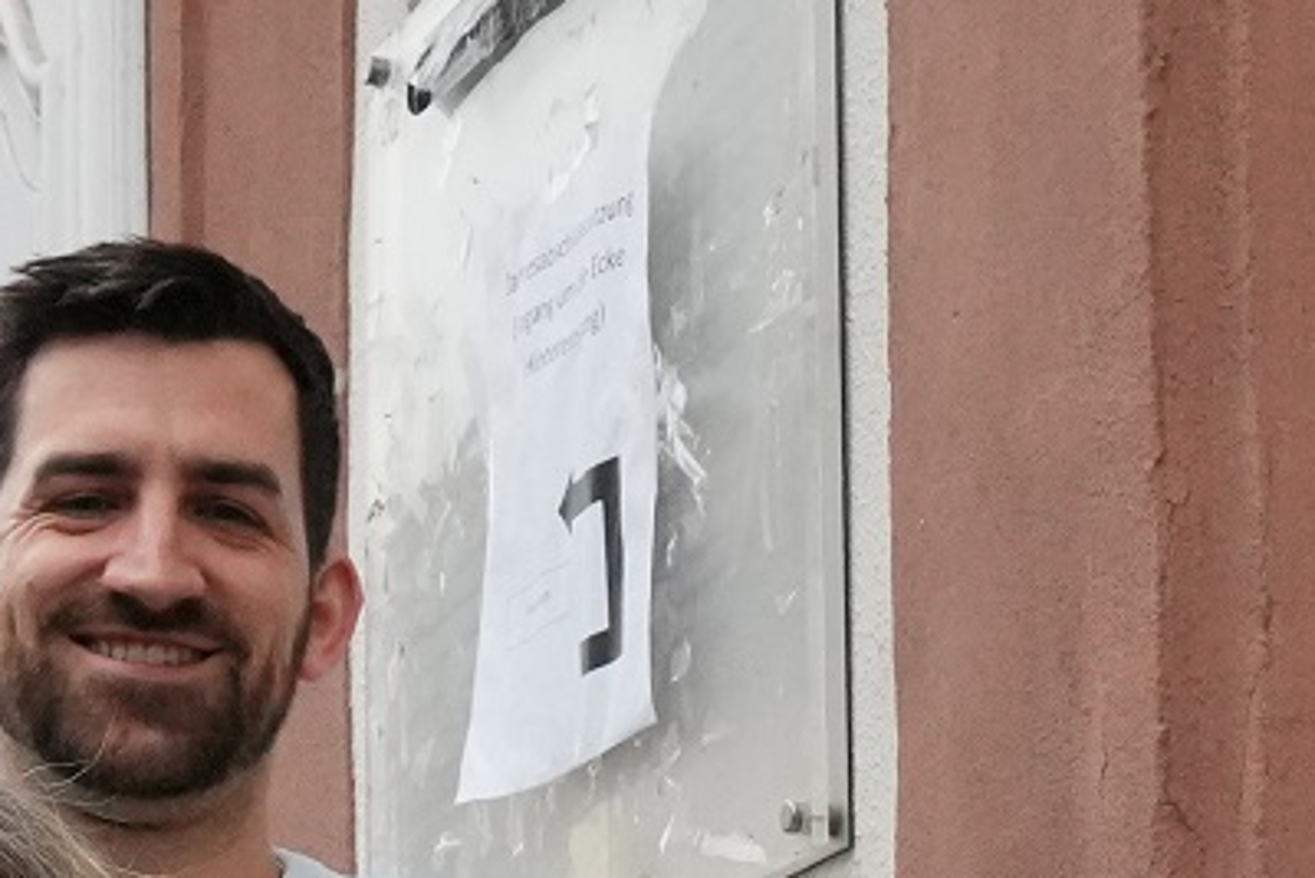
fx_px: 6851
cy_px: 1948
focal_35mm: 188
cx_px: 210
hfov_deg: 10.9
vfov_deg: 7.0
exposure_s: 1/320
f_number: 8
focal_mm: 25
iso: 3200
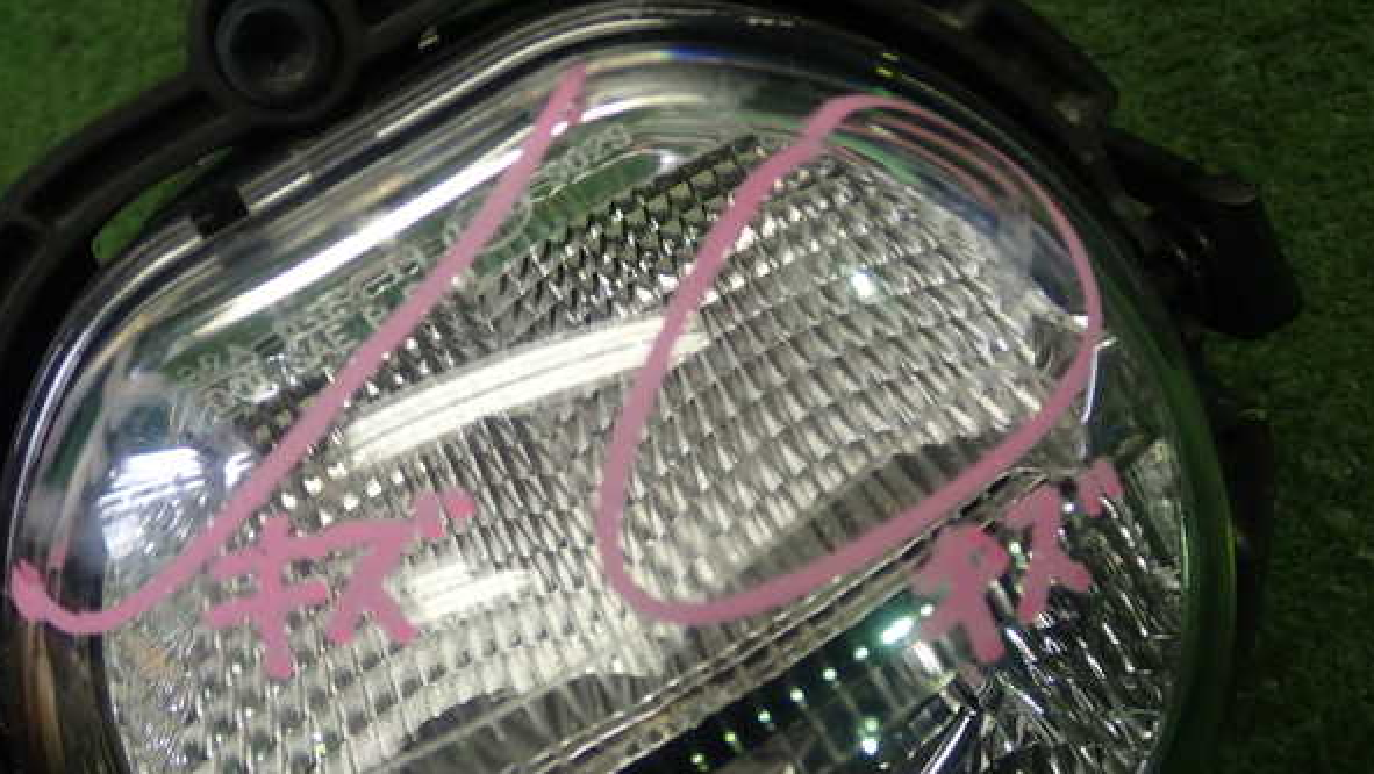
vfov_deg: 28.3
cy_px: 316
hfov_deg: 48.3
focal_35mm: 42
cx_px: 688
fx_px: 1531
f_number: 2.7
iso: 160
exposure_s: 1/80
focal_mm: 6.83
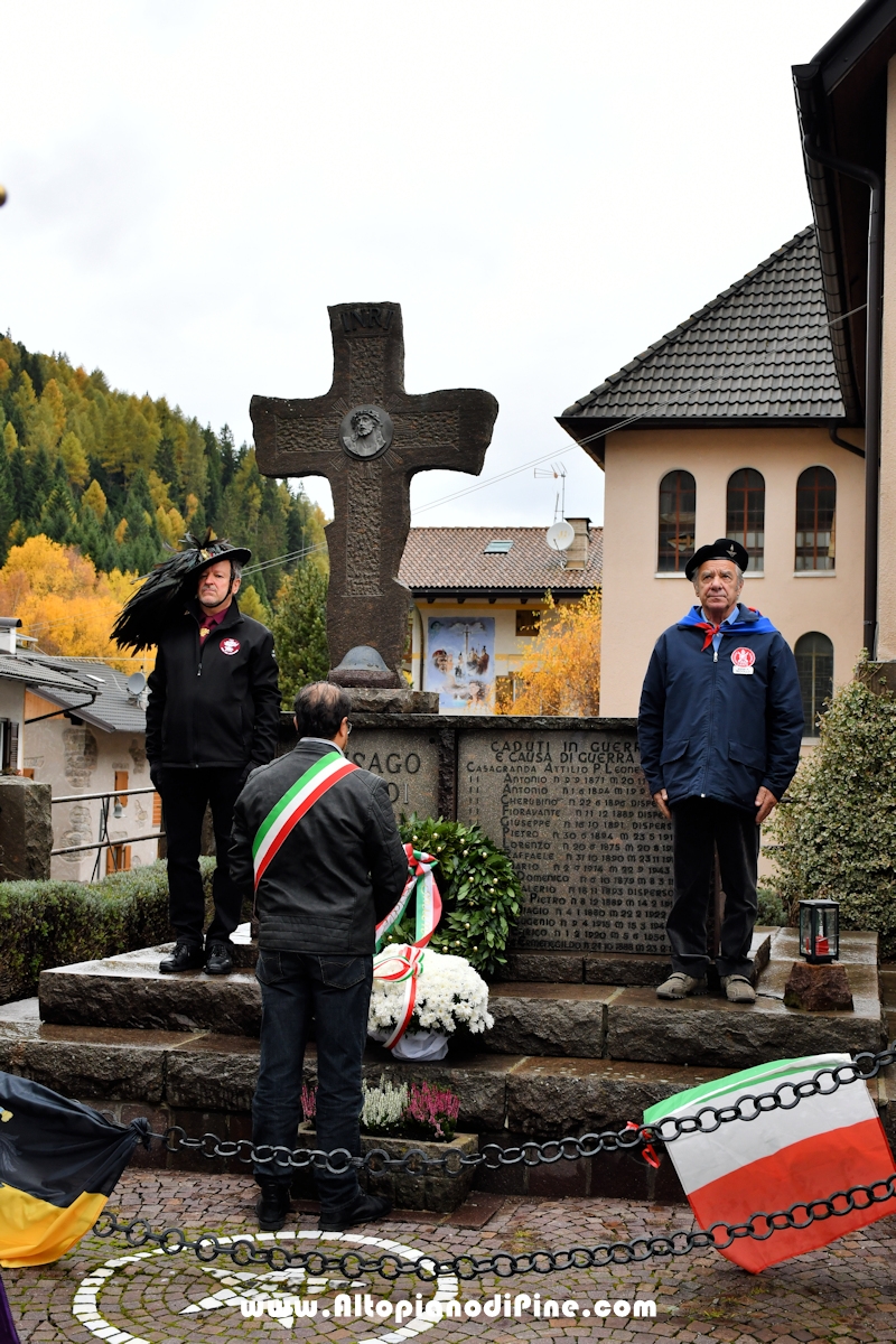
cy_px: 672
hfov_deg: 33.4
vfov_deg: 48.5
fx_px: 1493
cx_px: 448
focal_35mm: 40
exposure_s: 1/250
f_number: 5.6
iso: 360
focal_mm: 27
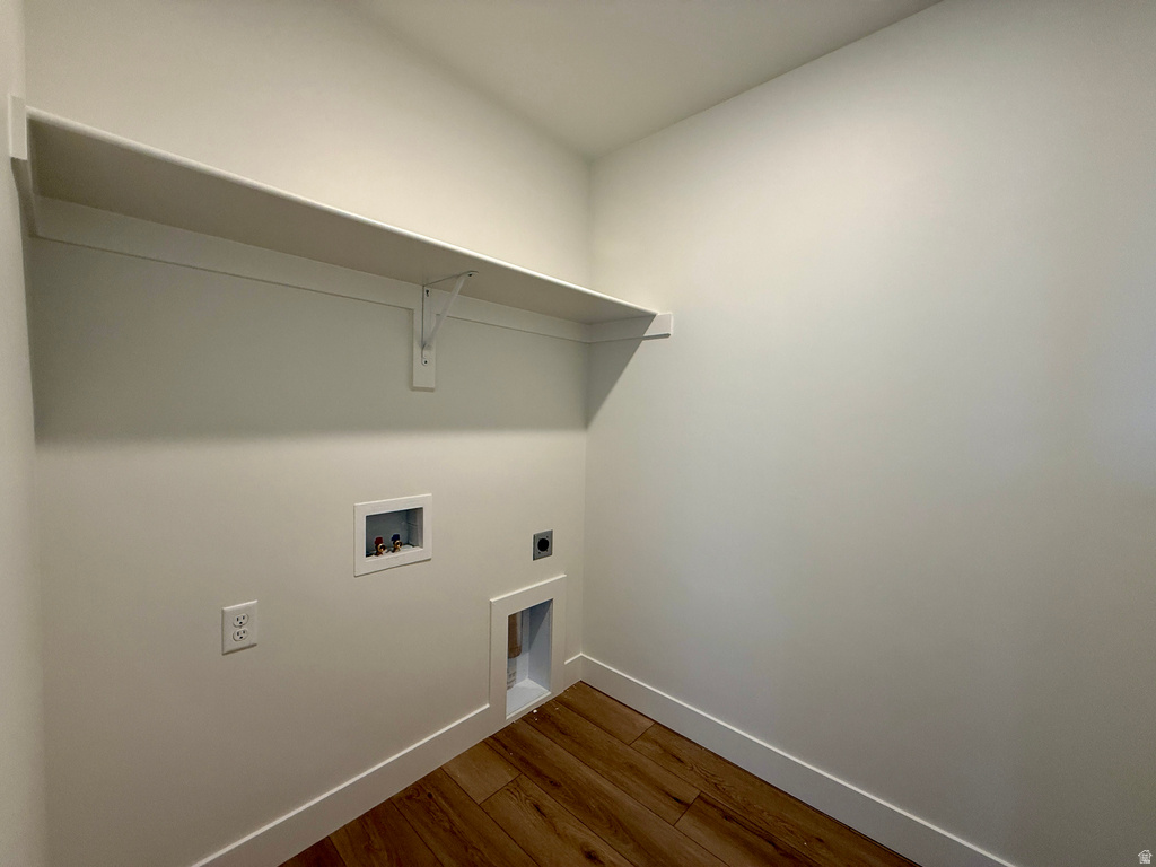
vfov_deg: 85.7
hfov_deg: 102.1
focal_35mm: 14
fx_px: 468
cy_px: 434
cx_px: 578
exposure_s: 1/120
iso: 200
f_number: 2.2
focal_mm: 2.22
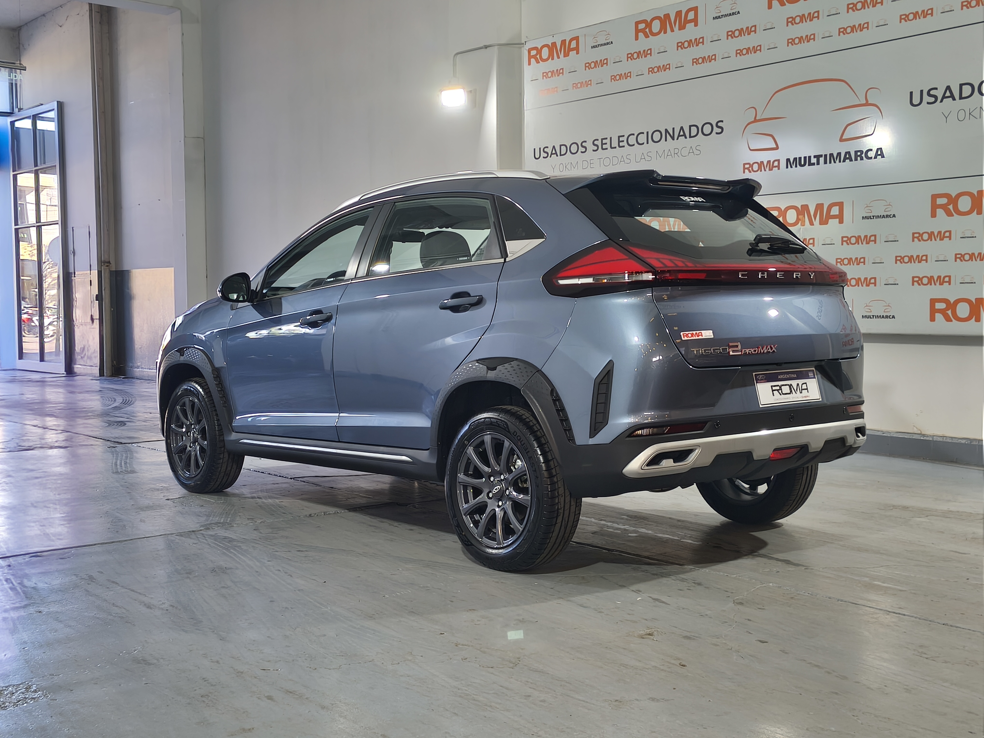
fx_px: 1222
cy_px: 369
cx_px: 492
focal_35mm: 43
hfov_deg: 43.9
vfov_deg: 33.6
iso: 200
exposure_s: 1/100
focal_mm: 5.35
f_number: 1.7
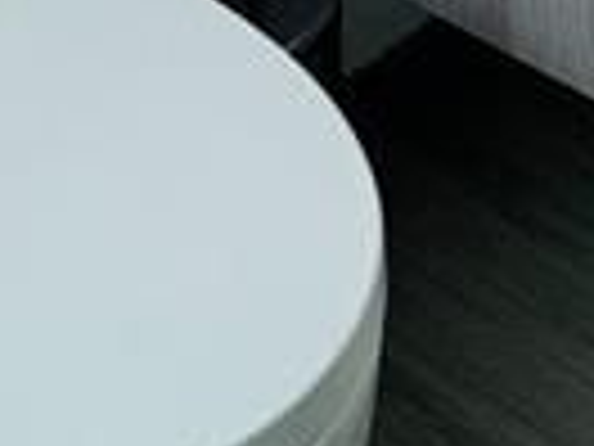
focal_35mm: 85
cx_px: 680
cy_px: -707
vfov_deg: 12.5
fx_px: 1459
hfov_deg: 21.6
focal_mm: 2.22
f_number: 2.2
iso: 100
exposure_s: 1/99
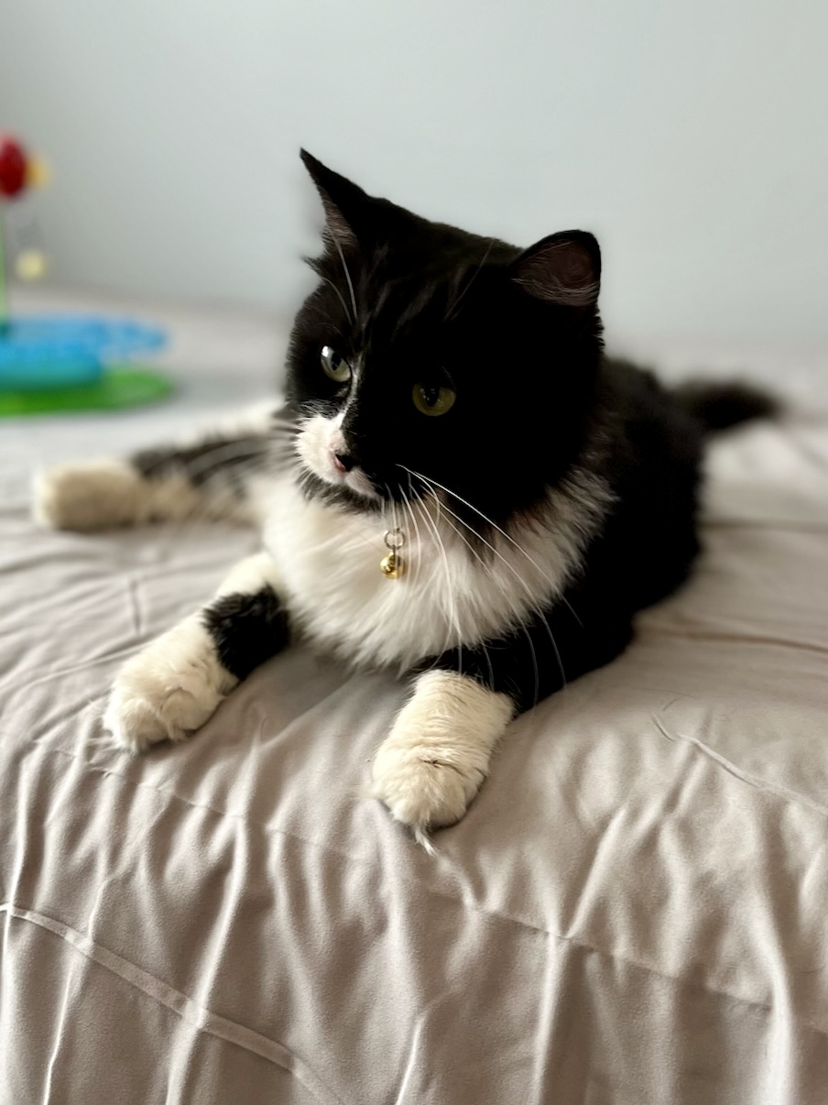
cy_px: 552
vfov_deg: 67.3
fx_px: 830
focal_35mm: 26
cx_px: 414
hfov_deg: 53.0
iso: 64
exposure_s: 1/60
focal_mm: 5.1
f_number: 1.6
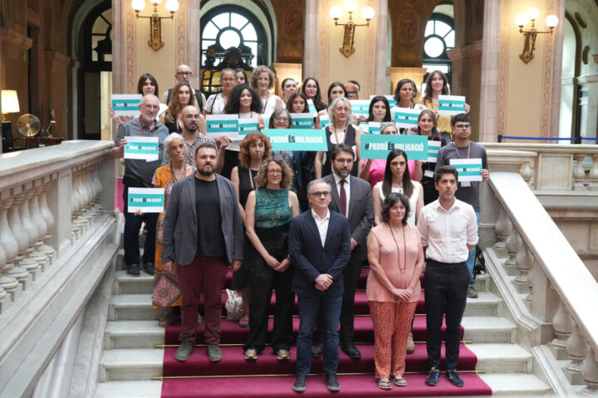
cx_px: 299
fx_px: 764
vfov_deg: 29.2
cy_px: 199
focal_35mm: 46
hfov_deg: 42.7
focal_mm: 46
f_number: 4.5
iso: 4000
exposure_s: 1/200
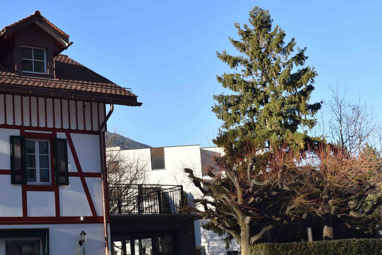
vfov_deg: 24.5
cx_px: 73
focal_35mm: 55
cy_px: 172
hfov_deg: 35.0
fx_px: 584
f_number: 7.1
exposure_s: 1/200
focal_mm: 22
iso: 100
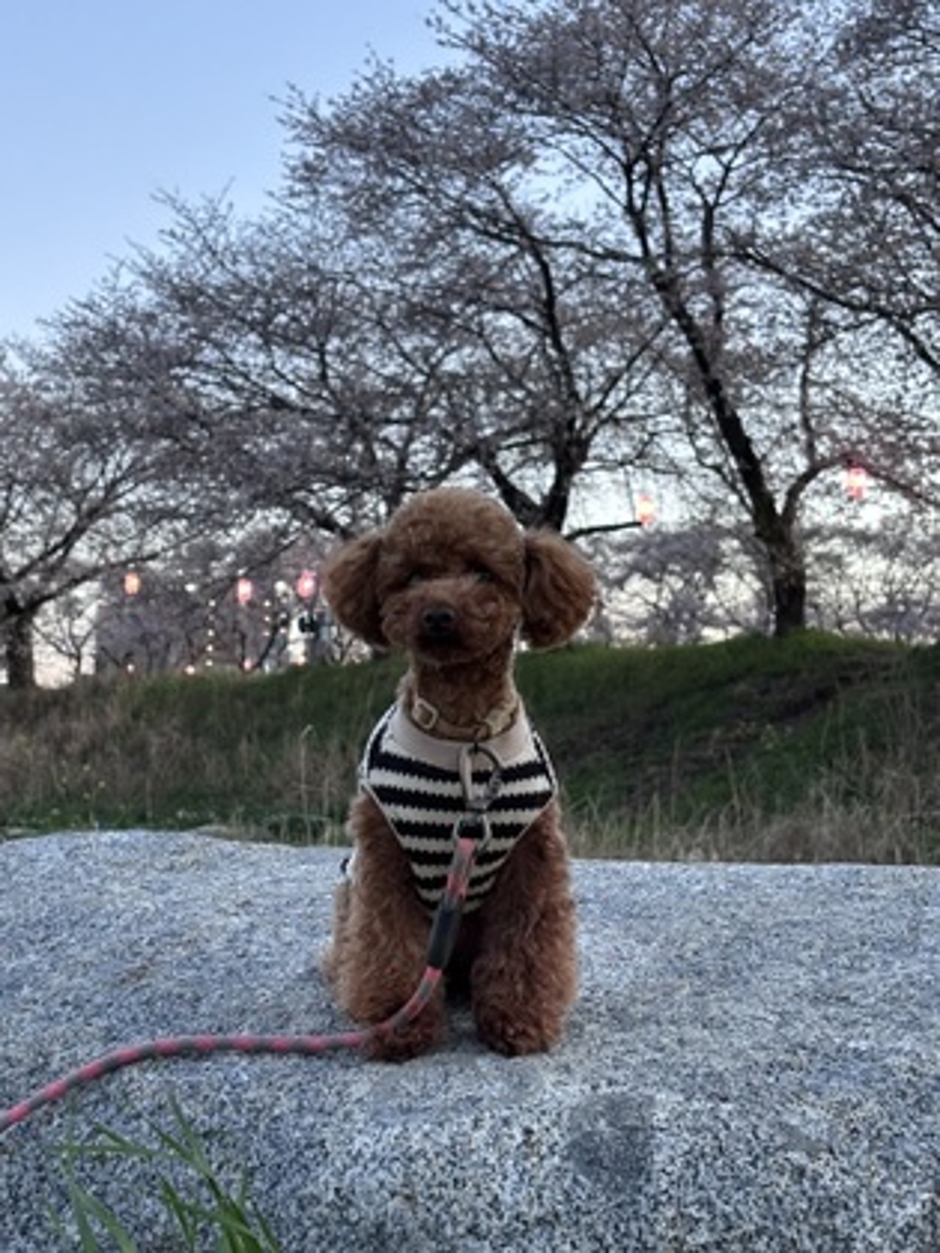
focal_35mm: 52
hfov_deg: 28.0
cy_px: 626
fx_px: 1883
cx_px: 470
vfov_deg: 36.8
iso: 160
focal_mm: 5.96
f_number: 1.6
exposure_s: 1/47
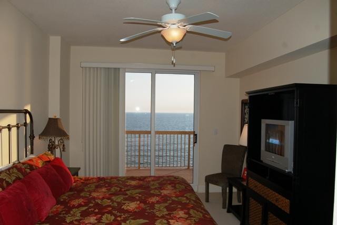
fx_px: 253
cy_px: 112
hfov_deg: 67.4
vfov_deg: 47.9
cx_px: 168
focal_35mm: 27
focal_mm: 18
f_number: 5
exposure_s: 1/500
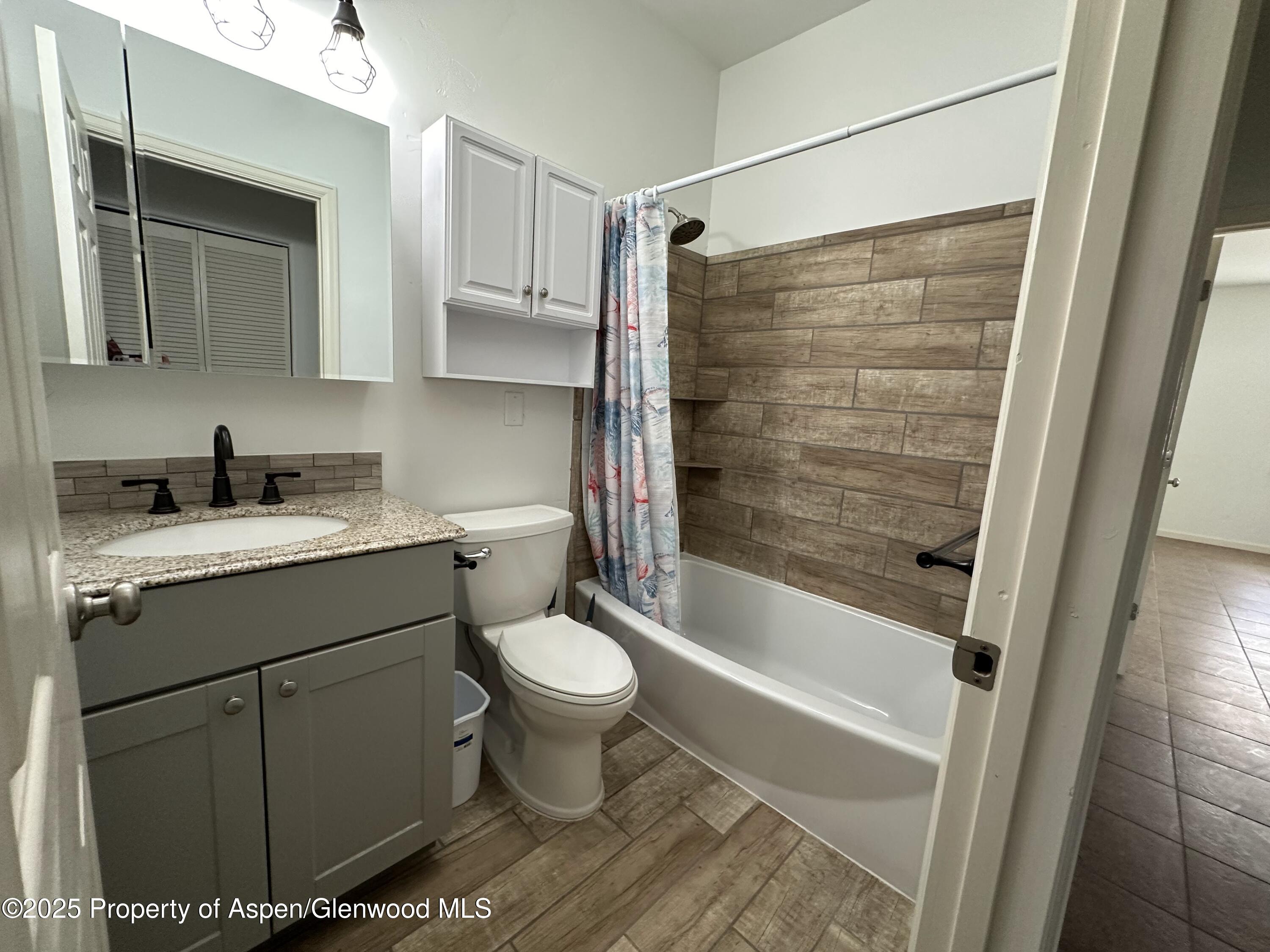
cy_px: 476
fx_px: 514
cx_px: 635
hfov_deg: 102.1
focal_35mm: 14
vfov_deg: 85.7
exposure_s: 1/120
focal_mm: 2.22
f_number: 2.2
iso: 250
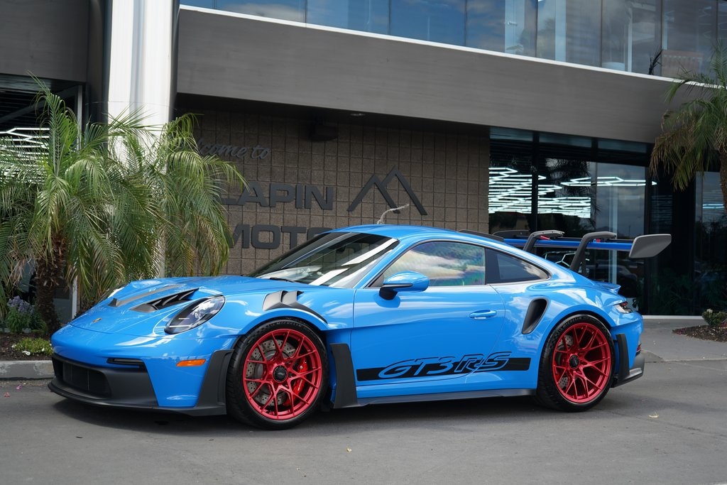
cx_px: 364
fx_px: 1111
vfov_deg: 24.6
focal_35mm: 55
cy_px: 242
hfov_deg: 36.2
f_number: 5
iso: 250
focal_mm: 55
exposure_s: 1/160
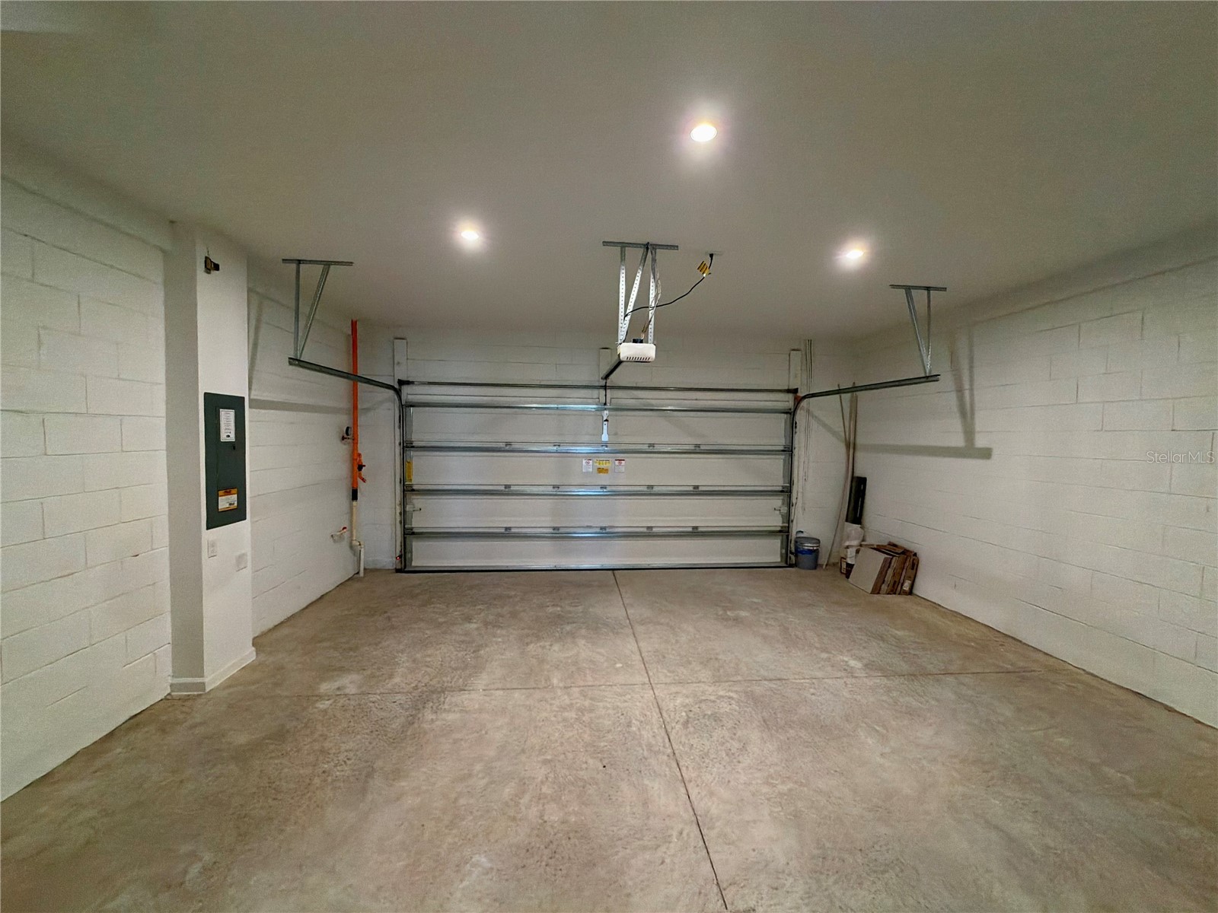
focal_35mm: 14
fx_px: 493
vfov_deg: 85.7
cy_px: 456
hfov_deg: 102.1
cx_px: 609
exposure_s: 1/60
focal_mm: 2.22
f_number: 2.2
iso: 400
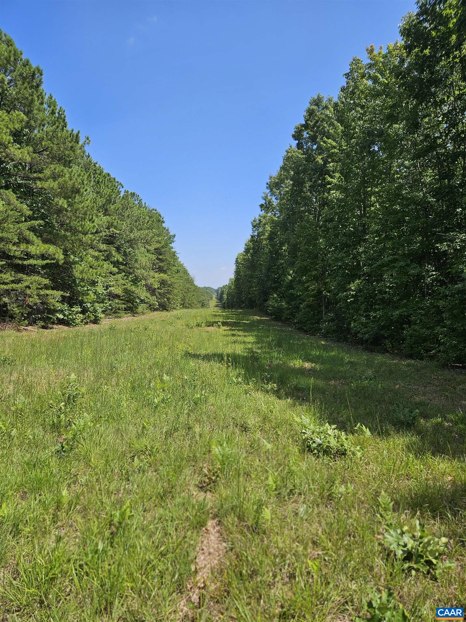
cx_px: 233
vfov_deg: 73.9
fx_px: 413
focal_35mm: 23
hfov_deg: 58.9
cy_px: 311
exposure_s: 1/1559
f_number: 1.8
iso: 25
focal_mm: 5.4
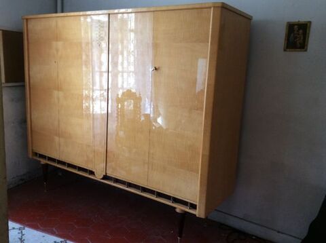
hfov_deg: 56.9
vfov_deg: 44.0
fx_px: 301
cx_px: 163
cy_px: 122
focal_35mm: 32
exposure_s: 1/25
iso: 80
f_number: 2.4
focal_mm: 3.3
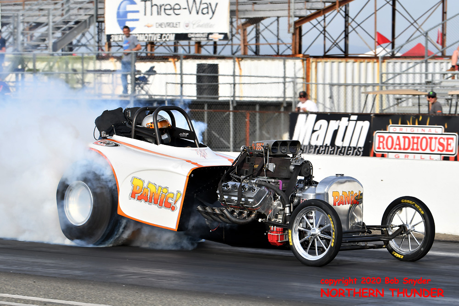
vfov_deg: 8.3
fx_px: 2104
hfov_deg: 12.5
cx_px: 230
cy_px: 153
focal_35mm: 165
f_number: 5.6
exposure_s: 1/1000
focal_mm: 110
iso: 250
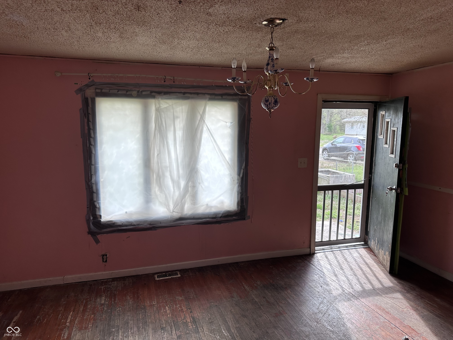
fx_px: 314
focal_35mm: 24
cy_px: 170
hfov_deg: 71.6
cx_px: 226
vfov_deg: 56.8
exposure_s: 1/309
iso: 80
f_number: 1.78
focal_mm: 6.86
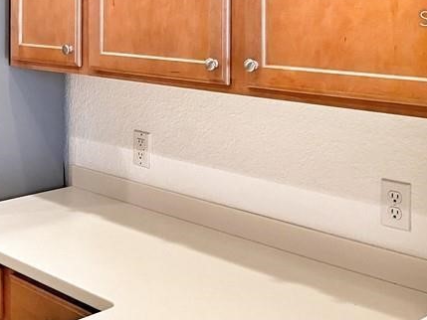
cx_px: 4
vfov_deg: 22.9
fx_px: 765
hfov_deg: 29.2
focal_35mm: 62
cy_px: 18
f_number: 1.8
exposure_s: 1/60
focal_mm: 4.25
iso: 100
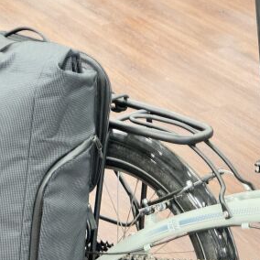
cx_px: 120
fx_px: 1190
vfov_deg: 12.4
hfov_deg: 12.5
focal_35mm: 140
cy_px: 195
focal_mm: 9
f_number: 2.8
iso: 1000
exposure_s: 1/25
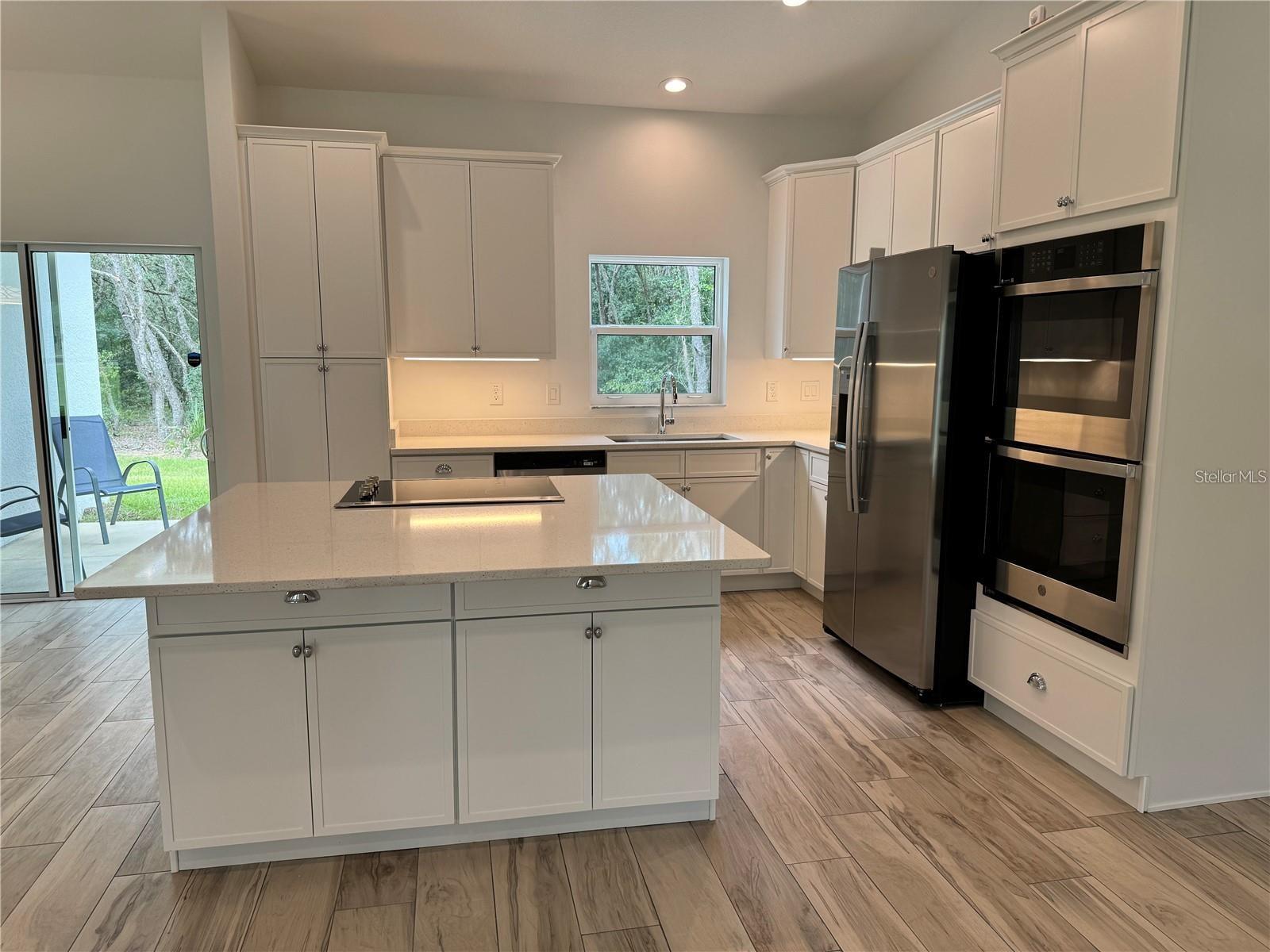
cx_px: 635
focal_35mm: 24
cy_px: 476
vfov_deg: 56.8
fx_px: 881
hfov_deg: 71.6
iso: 64
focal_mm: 6.76
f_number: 1.78
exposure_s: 1/124
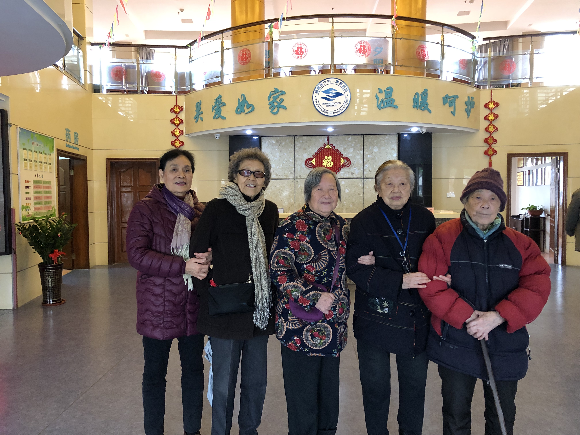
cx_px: 290
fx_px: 469
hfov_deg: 63.4
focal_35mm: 28
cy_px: 218
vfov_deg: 49.7
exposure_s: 1/17
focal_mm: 3.99
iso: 100
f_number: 1.8
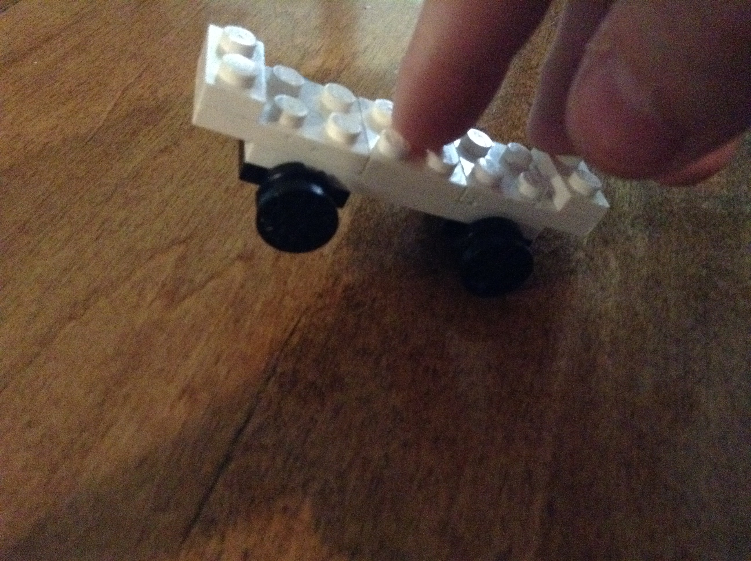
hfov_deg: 55.4
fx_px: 715
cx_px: 376
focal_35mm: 33
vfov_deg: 42.8
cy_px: 280
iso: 640
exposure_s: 1/15
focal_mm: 3.3
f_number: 2.4
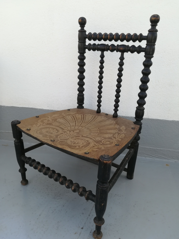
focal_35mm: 26
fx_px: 179
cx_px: 90
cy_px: 120
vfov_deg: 67.3
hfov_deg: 53.1
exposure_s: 1/372
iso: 50
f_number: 2.2
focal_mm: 3.83
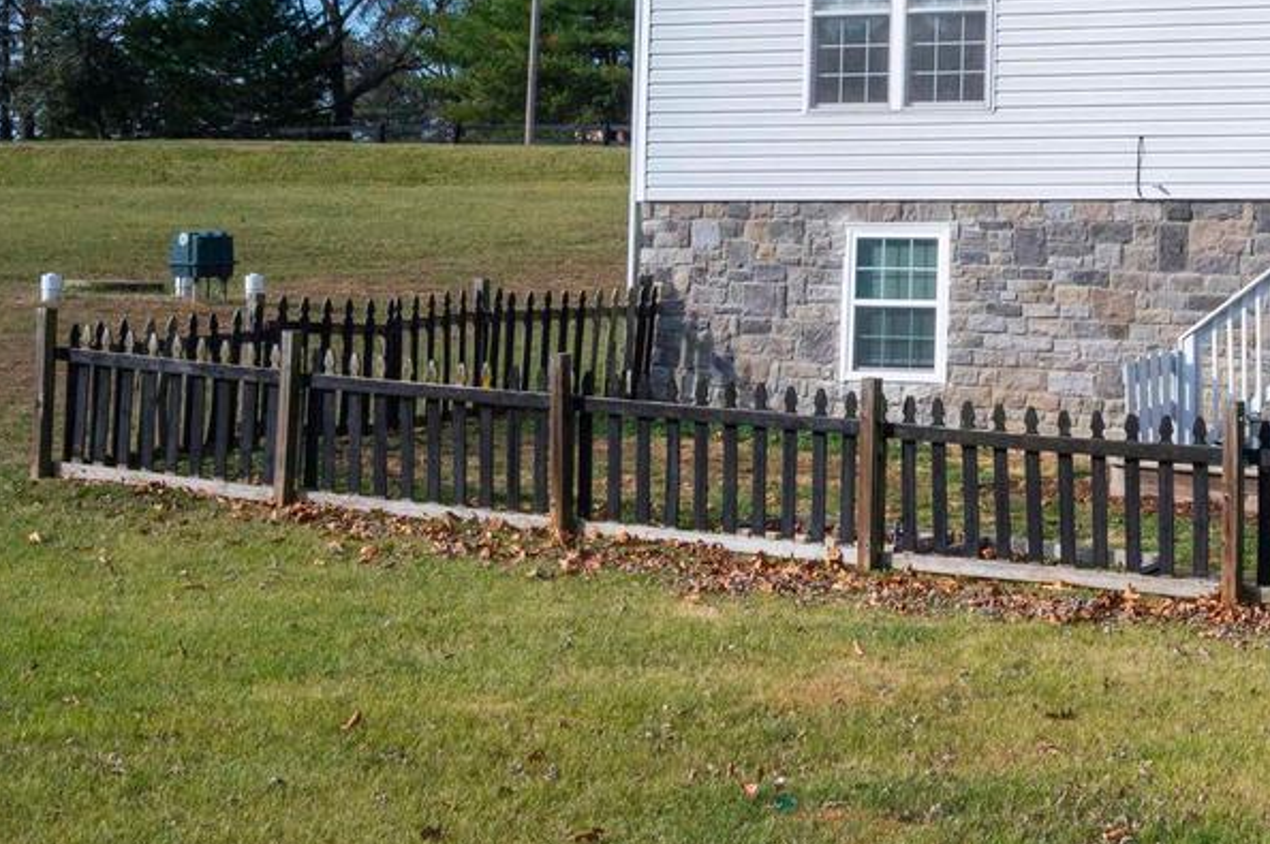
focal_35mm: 80
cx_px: 1379
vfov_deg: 16.7
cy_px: -2
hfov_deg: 23.8
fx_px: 2820
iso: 1000
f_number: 16
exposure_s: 1/800
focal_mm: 33
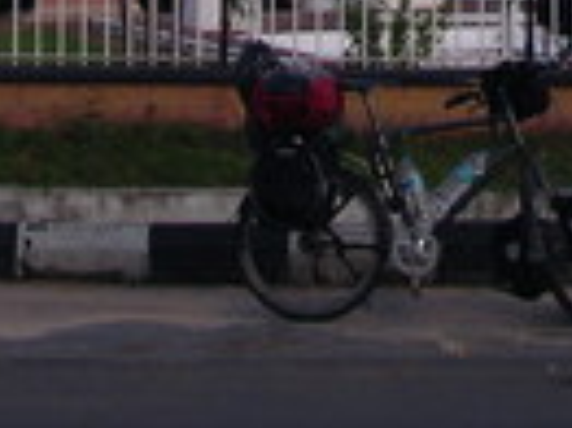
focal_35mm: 127
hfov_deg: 15.5
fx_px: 2097
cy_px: -271
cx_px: 402
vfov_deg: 11.1
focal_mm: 5.7
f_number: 2.8
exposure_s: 1/250
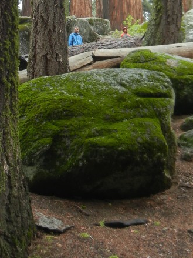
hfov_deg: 21.0
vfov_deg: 26.2
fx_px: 521
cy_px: -5
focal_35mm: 70
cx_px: 103
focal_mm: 5.4
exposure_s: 1/144
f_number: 3.5
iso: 160
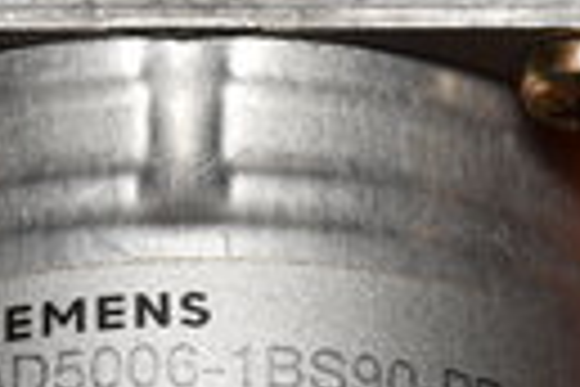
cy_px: 322
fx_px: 5236
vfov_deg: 4.2
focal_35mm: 325
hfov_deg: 6.3
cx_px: 355
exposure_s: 1/60
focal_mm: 105
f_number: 18
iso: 100
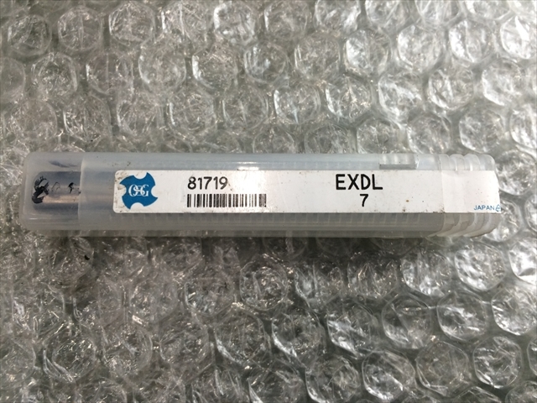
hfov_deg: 61.7
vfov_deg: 48.2
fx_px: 450
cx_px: 268
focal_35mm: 29
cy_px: 202
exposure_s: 1/30
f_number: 2.2
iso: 64
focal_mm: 4.15
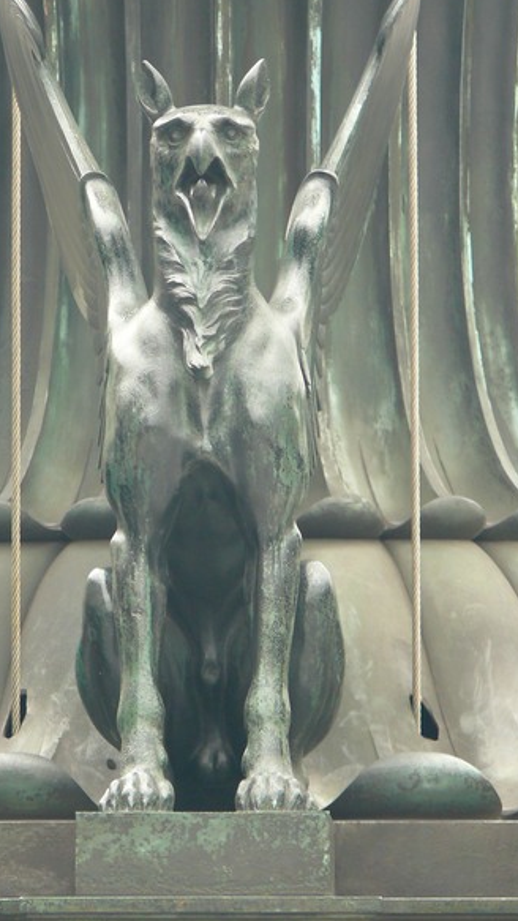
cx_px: 134
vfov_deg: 6.1
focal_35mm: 356
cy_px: 395
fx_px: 8692
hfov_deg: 3.4
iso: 100
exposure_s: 1/30
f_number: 3.6
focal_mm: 53.7
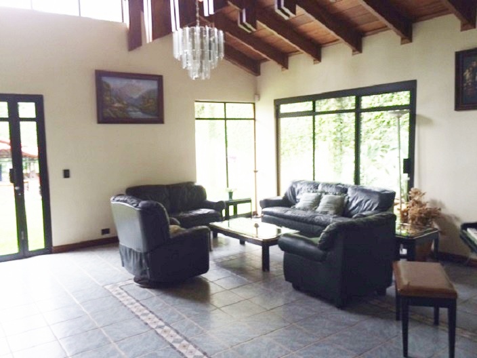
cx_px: 238
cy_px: 179
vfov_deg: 48.2
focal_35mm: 29
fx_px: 400
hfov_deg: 61.7
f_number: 2.2
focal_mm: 4.15
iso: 40
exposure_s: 1/60
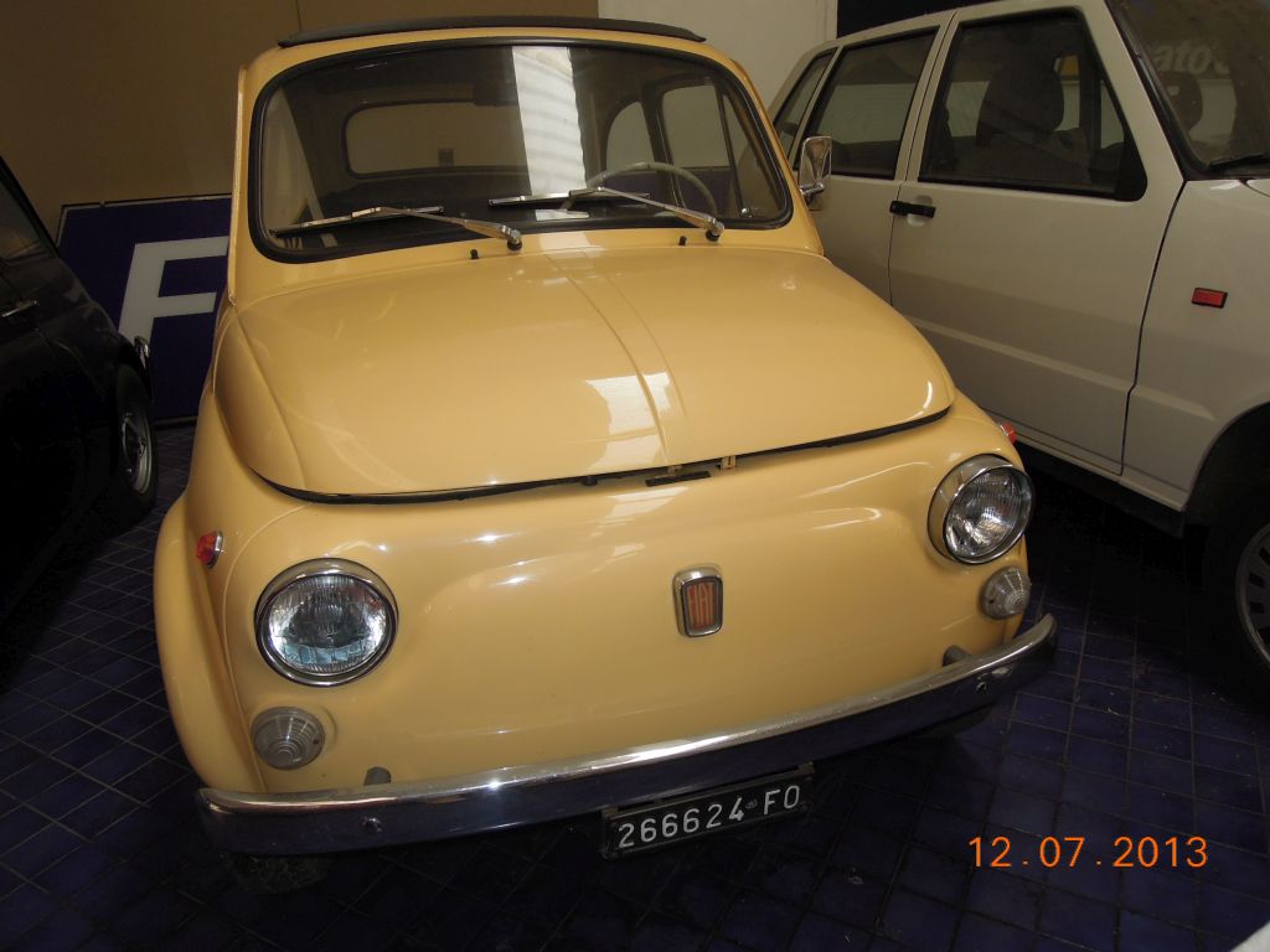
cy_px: 476
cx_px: 635
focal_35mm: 24
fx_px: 881
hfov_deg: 71.6
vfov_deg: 56.8
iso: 160
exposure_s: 1/250
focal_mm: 4.3
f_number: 2.8
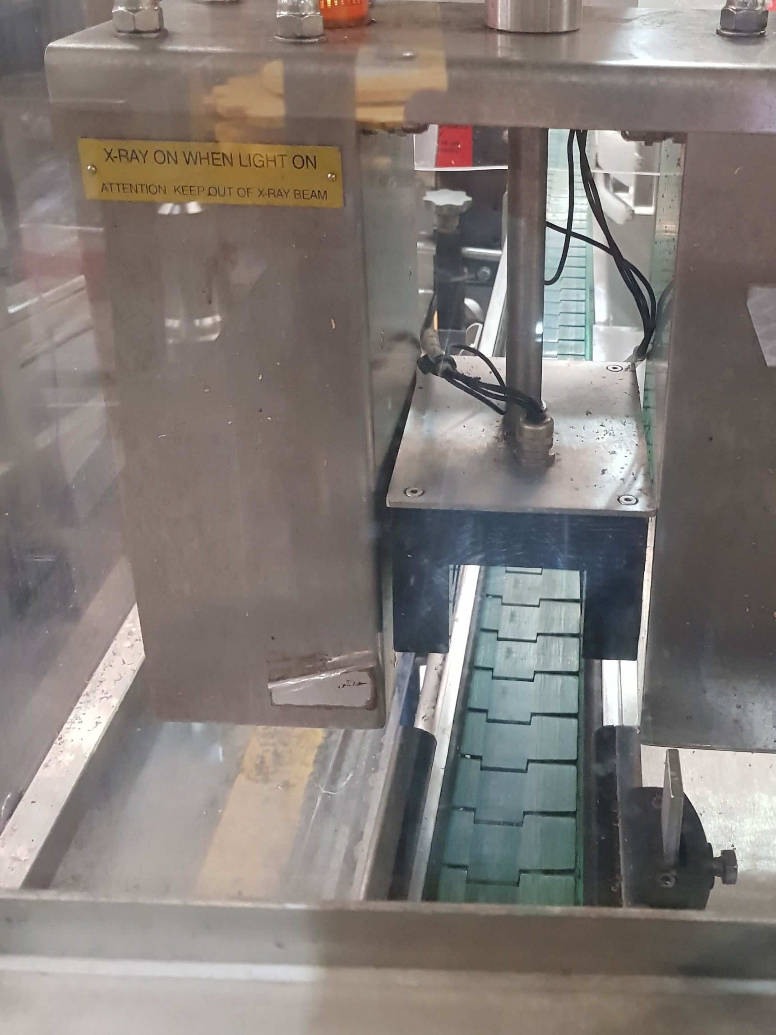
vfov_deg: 49.7
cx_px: 545
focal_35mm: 37
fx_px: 1106
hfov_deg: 38.0
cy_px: 389
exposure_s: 1/50
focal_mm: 4.3
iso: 800
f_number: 1.7
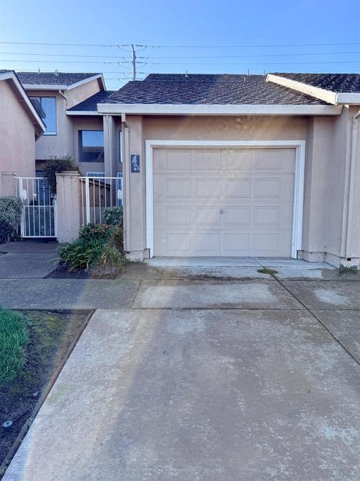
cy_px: 240
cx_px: 180
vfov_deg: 71.6
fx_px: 333
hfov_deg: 56.8
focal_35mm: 24
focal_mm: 6.76
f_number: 1.78
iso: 100
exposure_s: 1/1361
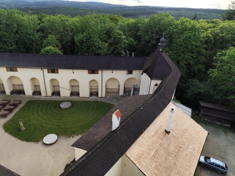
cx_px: 118
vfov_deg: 58.9
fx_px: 156
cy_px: 88
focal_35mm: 23
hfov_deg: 73.9
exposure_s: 1/720
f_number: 1.65
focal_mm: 6.19
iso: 50
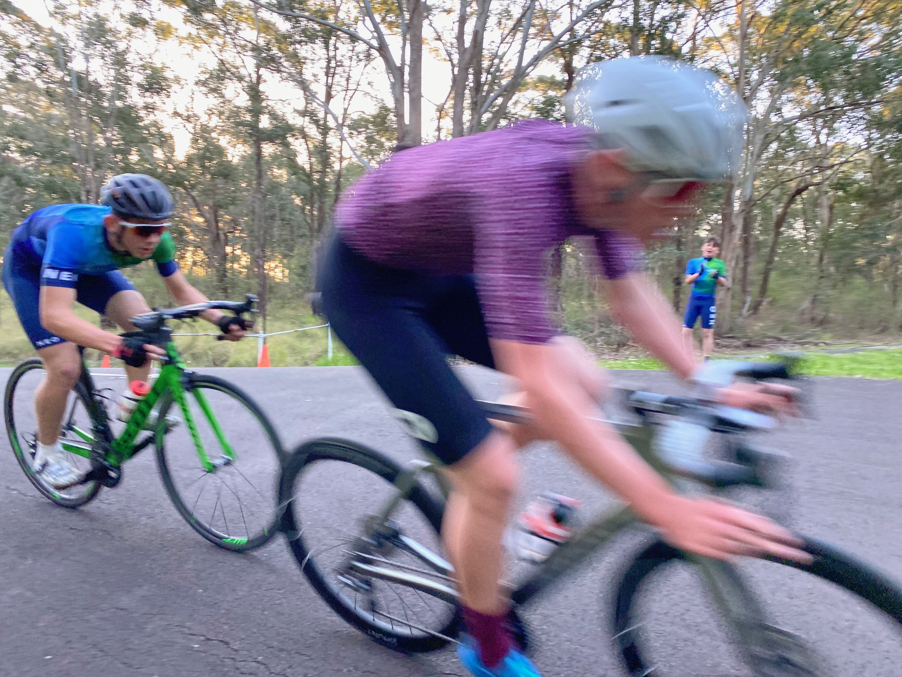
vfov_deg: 53.1
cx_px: 451
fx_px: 677
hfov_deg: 67.3
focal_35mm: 26
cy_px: 338
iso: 80
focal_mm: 4.25
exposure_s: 1/121
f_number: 1.8
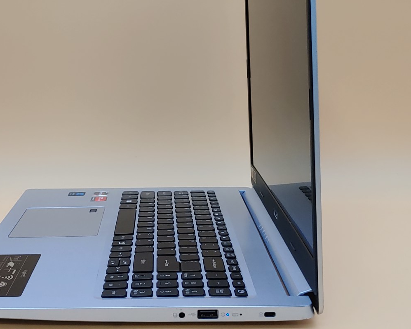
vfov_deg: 24.6
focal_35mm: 62
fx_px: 754
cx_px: 147
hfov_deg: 30.3
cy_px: 134
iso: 50
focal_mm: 4.36
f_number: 1.8
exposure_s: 1/120
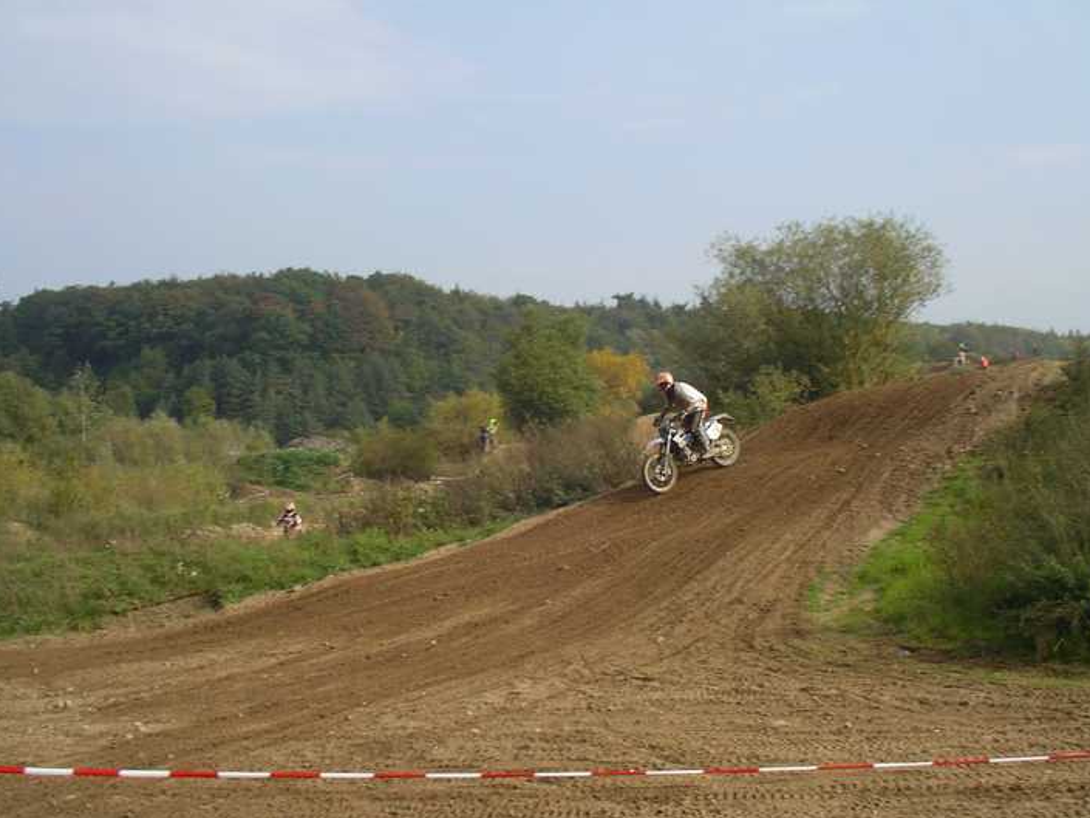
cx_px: 561
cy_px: 435
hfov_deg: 44.8
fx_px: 1323
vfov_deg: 34.3
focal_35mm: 42
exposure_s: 1/125
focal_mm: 5.7
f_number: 6.9
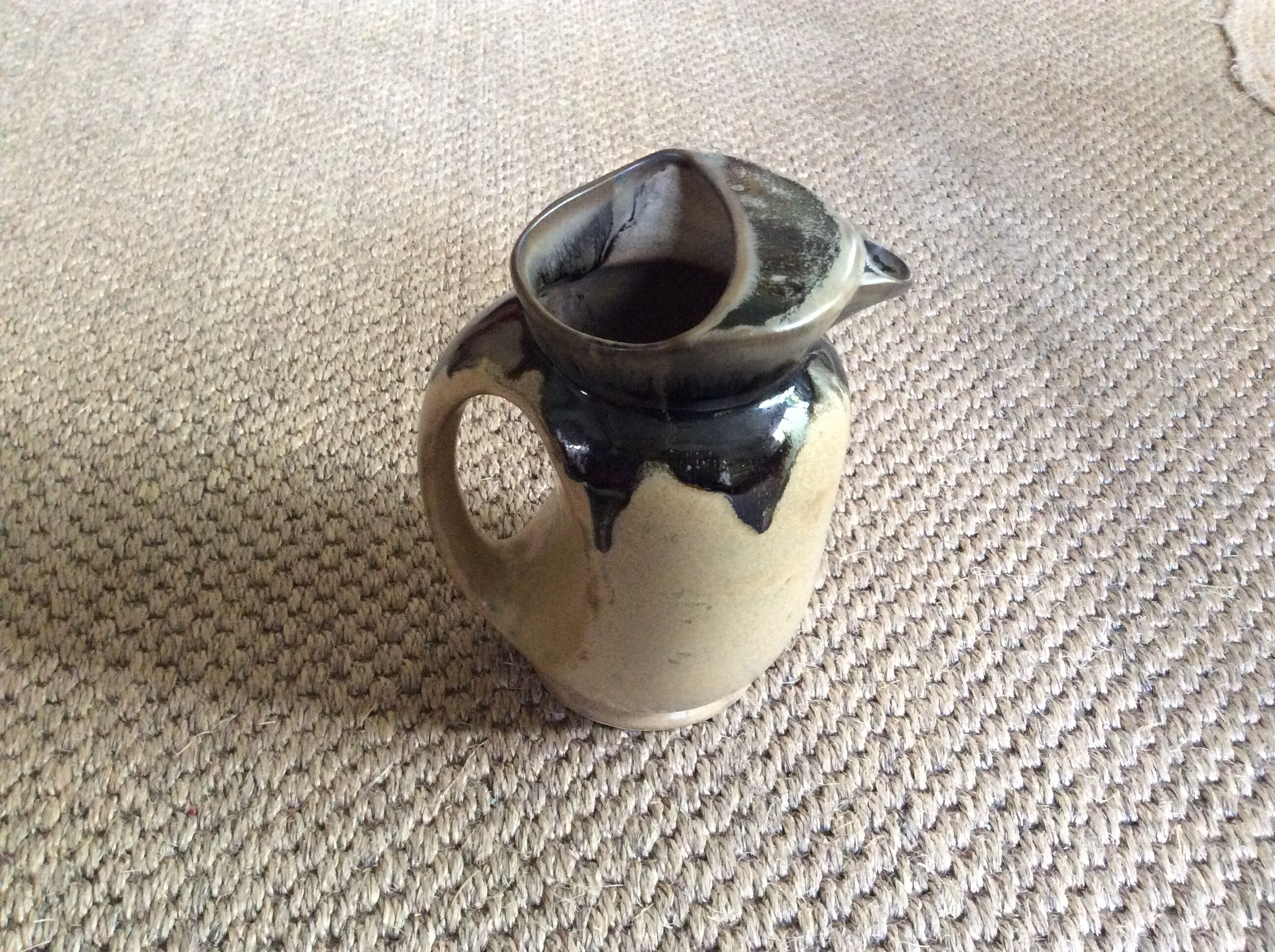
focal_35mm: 32
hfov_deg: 56.9
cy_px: 476
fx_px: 1177
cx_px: 638
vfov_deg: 44.1
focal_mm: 3.3
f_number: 2.4
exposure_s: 1/25
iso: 320
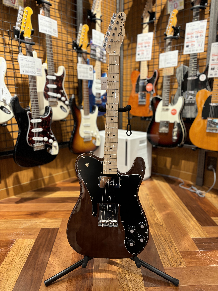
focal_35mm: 26
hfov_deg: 53.1
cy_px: 146
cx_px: 109
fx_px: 218
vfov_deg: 67.3
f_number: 1.6
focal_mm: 5.96
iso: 400
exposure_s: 1/60
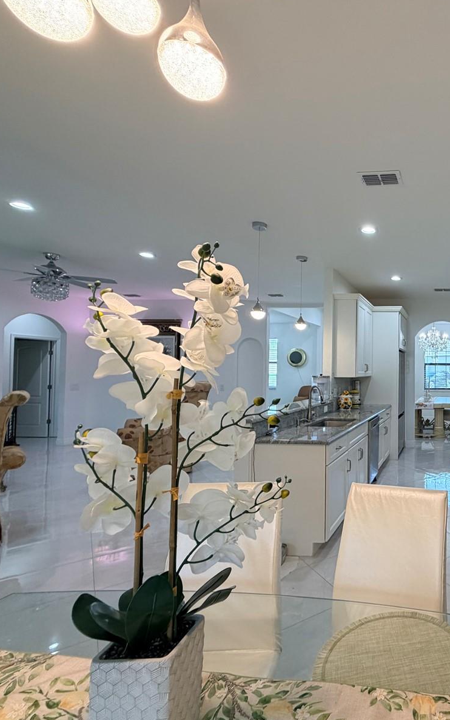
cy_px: 359
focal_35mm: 20
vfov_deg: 85.1
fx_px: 392
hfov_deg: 50.6
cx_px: 429
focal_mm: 2.22
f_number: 2.2
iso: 200
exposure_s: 1/120
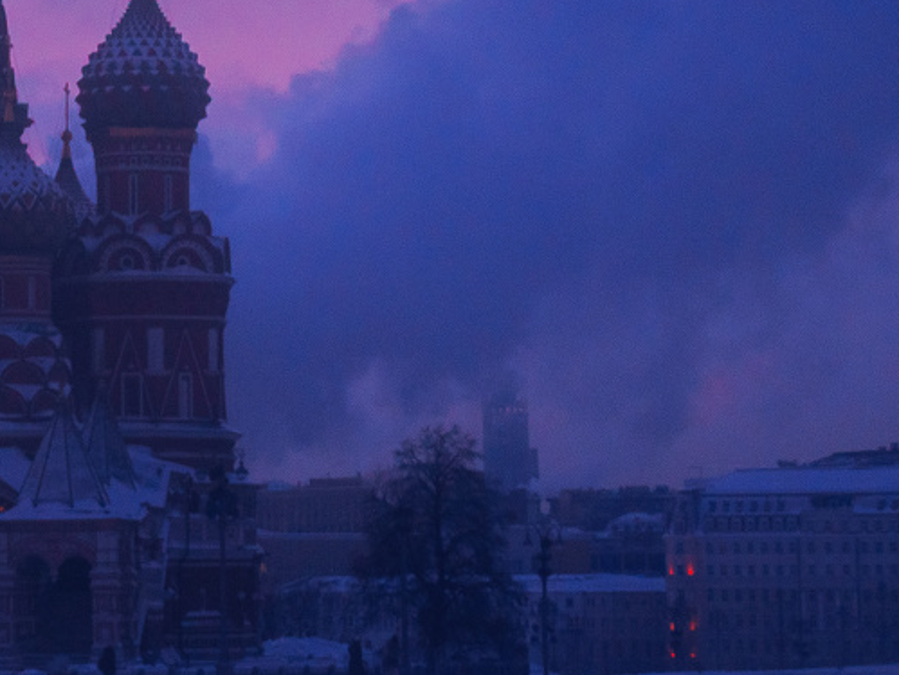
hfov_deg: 11.4
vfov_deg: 8.7
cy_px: 144
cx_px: 14
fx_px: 4444
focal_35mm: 171
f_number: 5.4
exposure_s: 1/30
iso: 200
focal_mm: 28
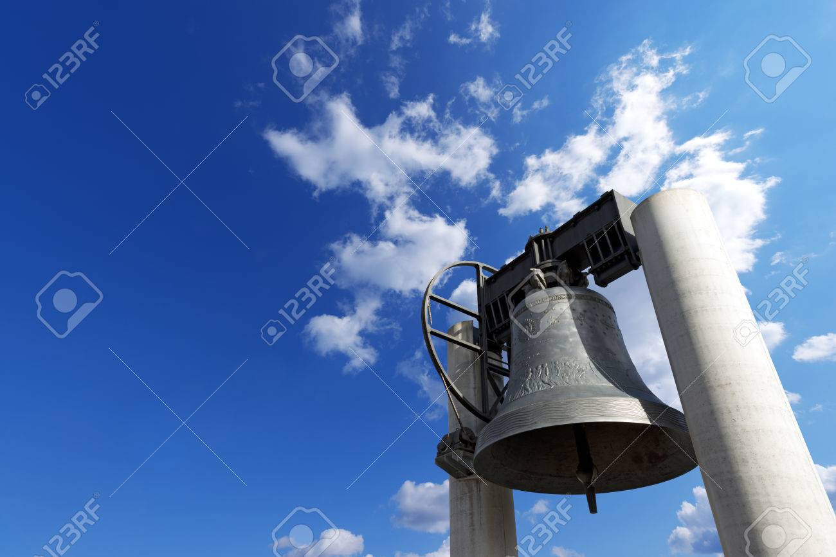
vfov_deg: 53.1
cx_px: 418
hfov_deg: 73.7
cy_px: 278
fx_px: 557
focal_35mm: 24
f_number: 16
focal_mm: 24
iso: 100
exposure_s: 1/60
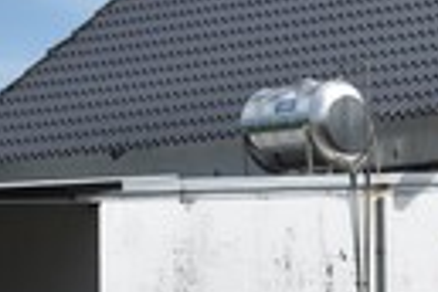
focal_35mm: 263
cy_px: 503
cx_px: 883
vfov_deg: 5.2
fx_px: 3200
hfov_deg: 7.5
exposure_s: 1/400
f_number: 10
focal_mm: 52
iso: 200
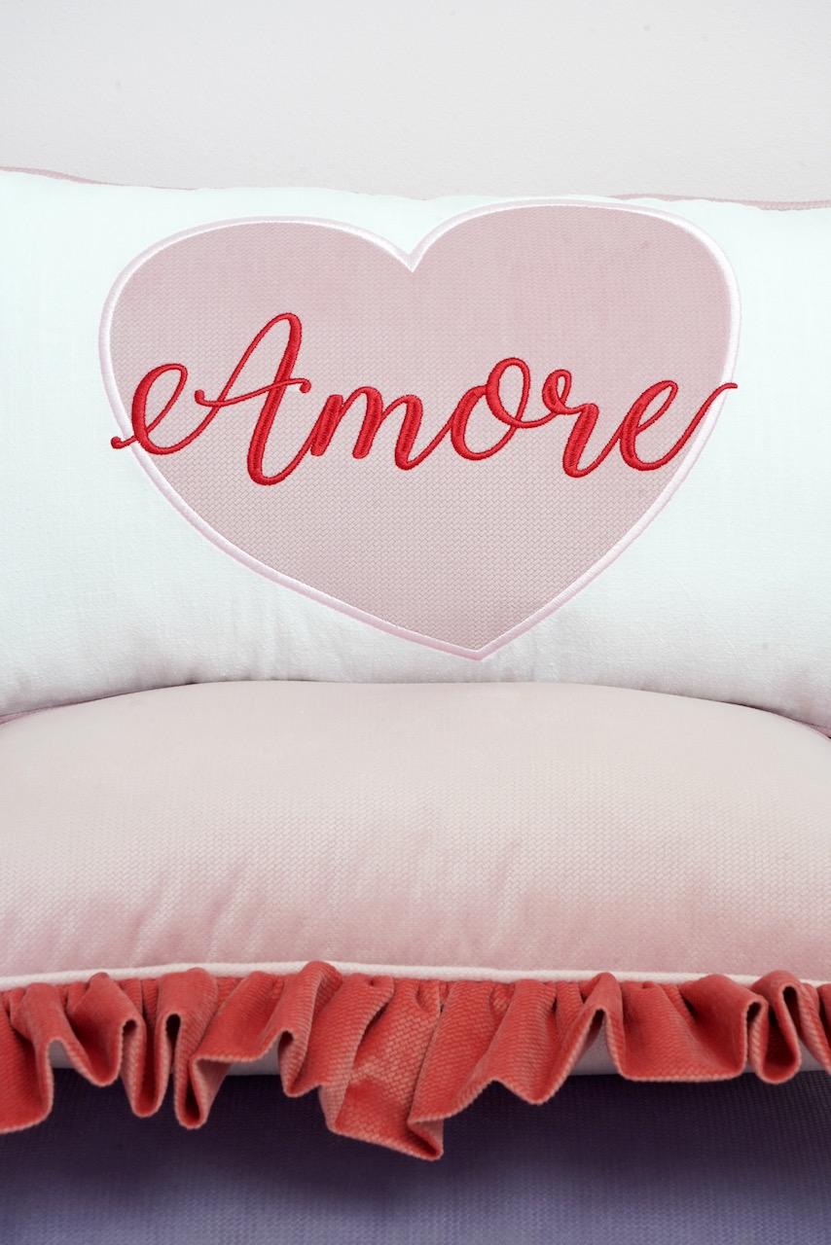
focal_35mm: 68
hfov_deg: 20.0
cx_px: 416
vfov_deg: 29.6
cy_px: 622
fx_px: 2353
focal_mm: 68
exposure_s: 1/3
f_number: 16
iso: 1000
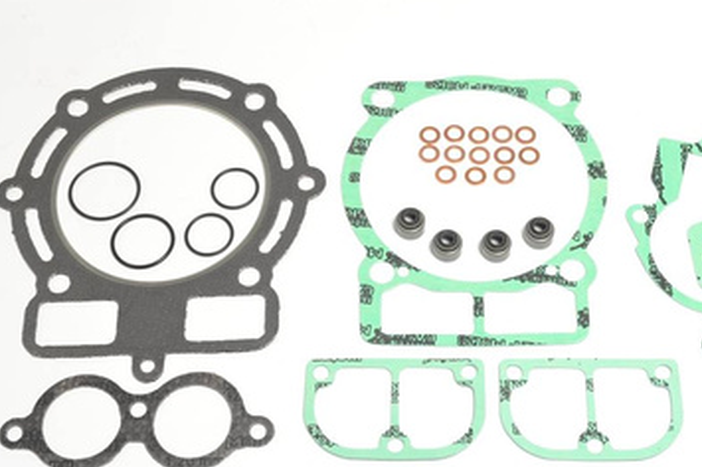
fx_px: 1298
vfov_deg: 20.4
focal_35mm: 67
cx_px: 417
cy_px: 214
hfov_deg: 30.2
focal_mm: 35
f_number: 11
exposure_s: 1/5
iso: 100
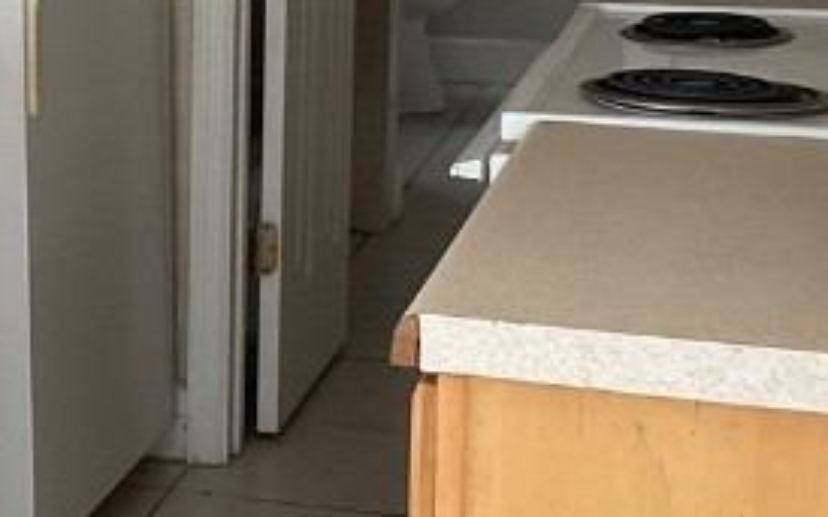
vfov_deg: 11.3
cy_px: 63
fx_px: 2594
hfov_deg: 17.8
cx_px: 42
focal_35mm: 115
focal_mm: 3
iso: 64
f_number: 1.8
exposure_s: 1/70
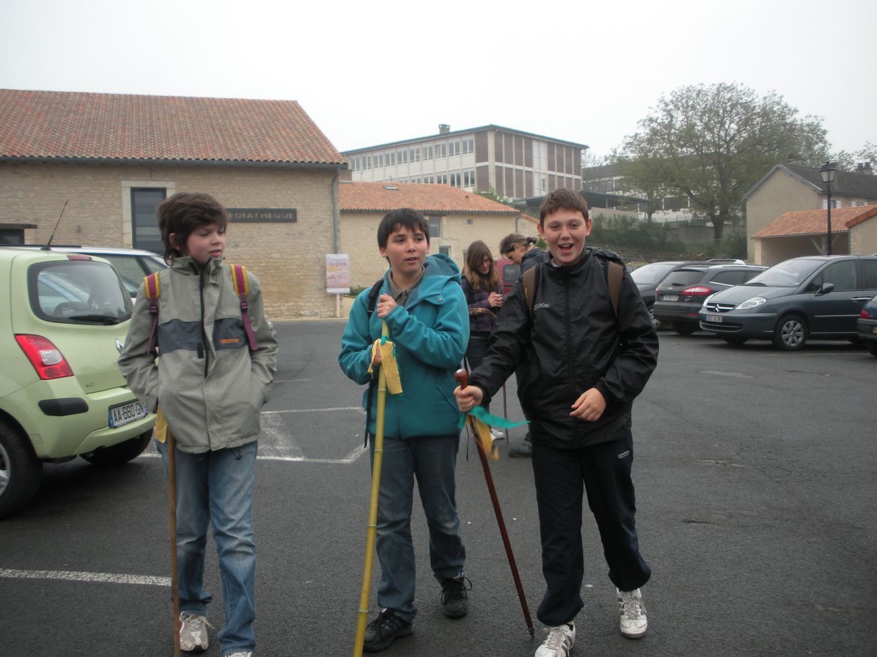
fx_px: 887
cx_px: 438
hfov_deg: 52.6
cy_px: 328
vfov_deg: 40.7
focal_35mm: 35
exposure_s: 1/91.3
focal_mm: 6.3
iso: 64
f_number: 3.5
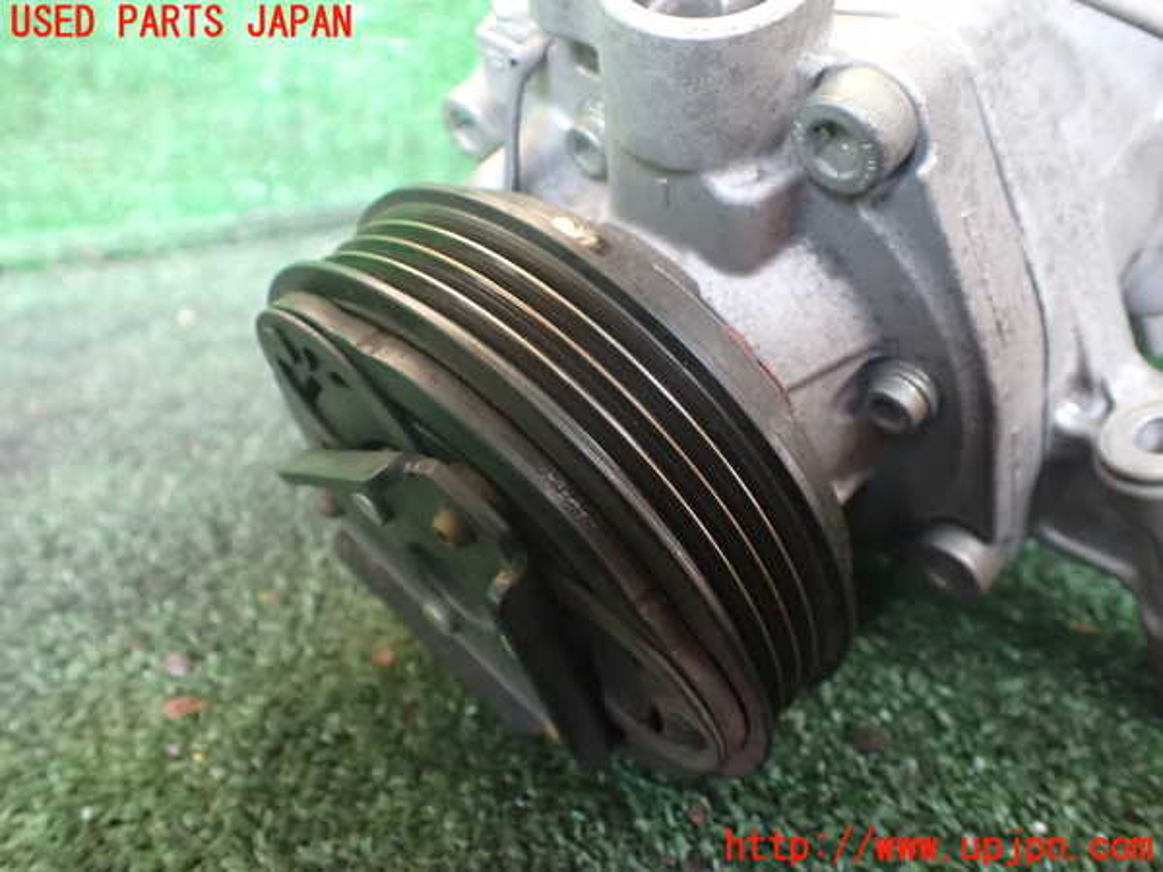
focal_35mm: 30
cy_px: 436
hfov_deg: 60.0
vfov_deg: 46.8
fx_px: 1008
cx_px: 582
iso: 1250
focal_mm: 5.4
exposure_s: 1/30
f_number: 2.3
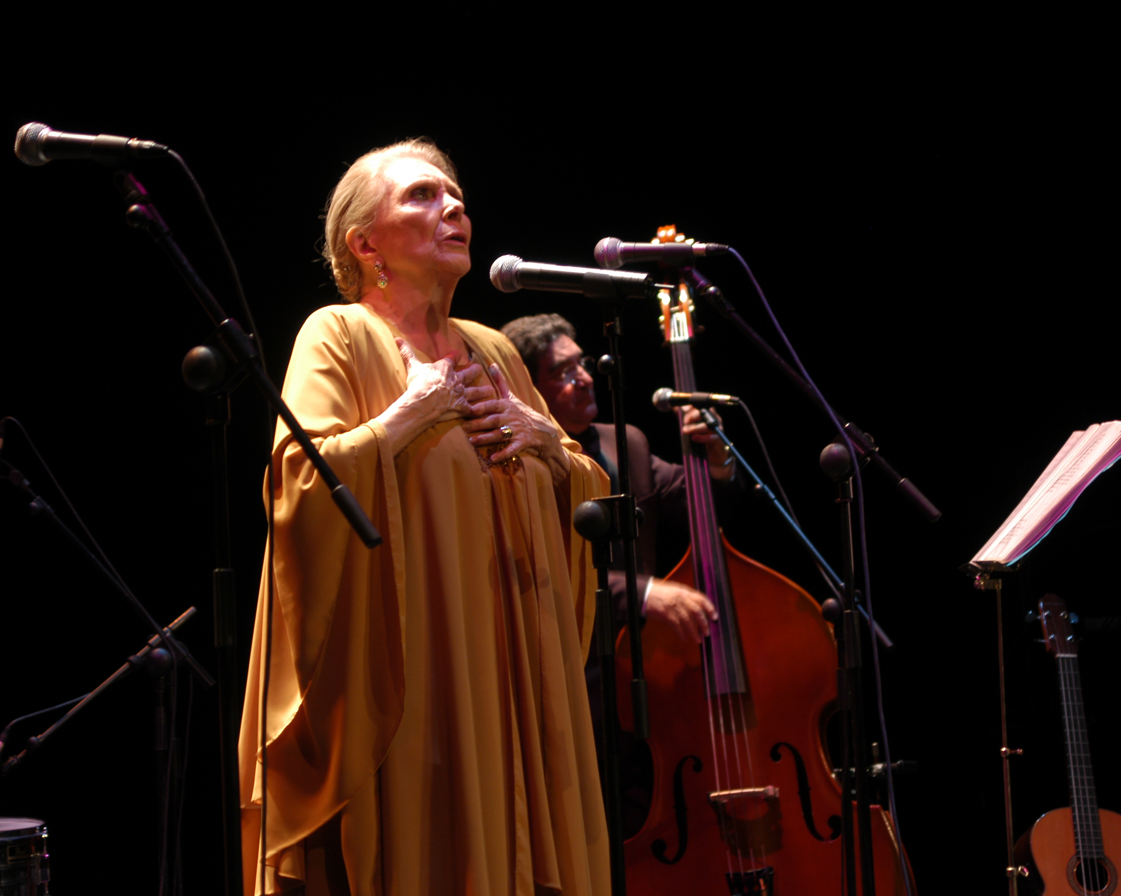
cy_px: 449
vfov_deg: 13.0
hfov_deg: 16.2
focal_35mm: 119
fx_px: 3948
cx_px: 600
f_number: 4.5
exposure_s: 1/20
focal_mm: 70
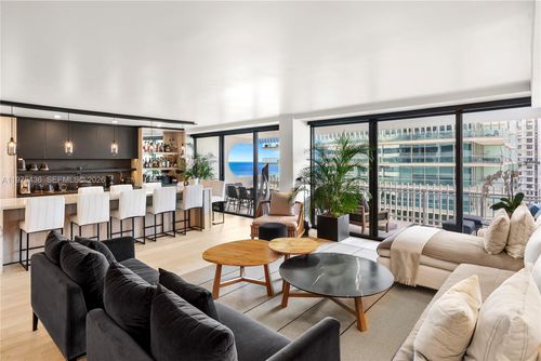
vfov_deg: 64.6
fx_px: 286
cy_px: 180
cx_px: 270
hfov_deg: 86.9
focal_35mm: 19
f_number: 8
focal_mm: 19
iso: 400
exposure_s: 1/80
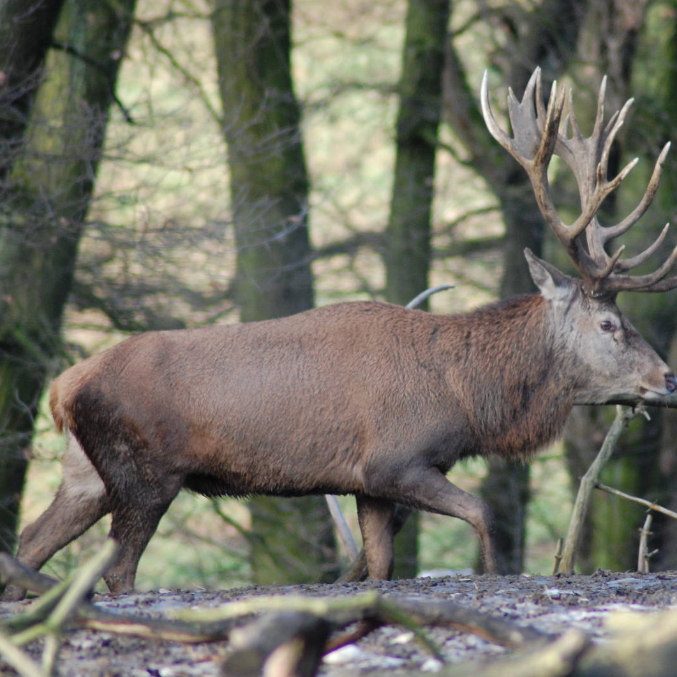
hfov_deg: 3.0
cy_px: 339
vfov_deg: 3.0
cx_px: 442
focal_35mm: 576
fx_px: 12745
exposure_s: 1/250
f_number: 5.6
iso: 800
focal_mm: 300
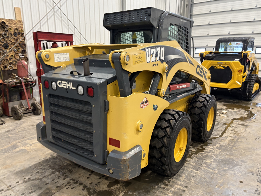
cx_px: 129
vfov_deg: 51.4
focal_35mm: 27
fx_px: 204
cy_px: 99
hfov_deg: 65.3
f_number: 1.6
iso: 160
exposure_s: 1/60
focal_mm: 5.96
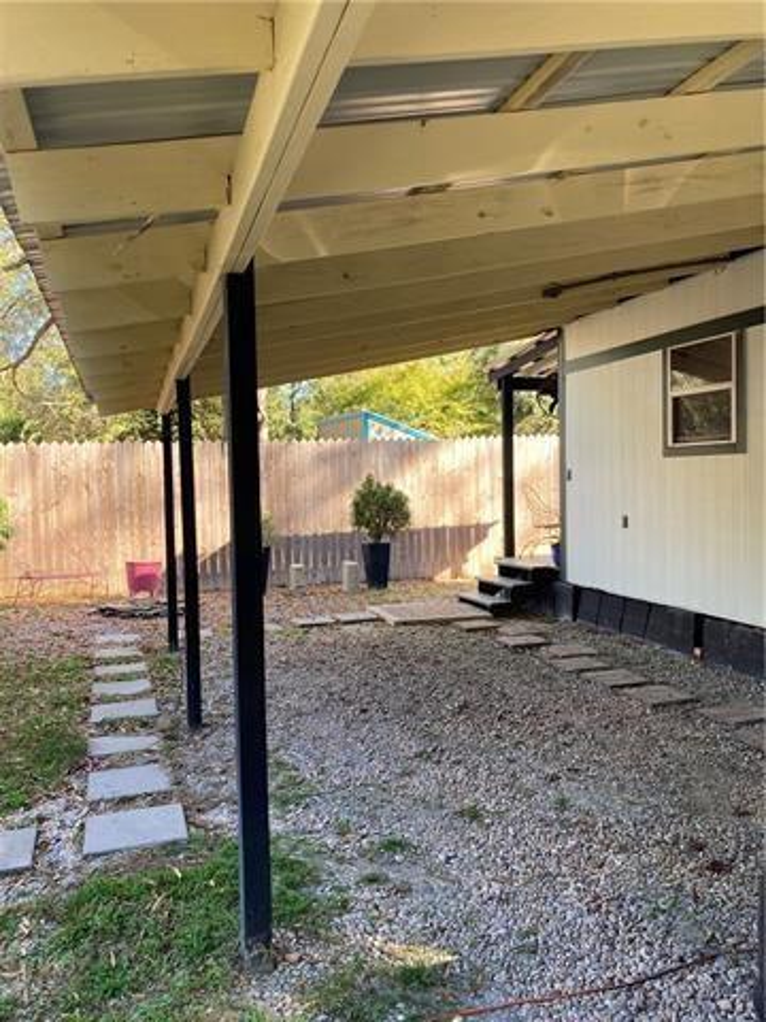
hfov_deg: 49.7
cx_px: 383
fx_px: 826
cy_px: 511
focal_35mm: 28
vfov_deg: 63.4
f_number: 1.8
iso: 40
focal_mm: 3.99
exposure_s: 1/121
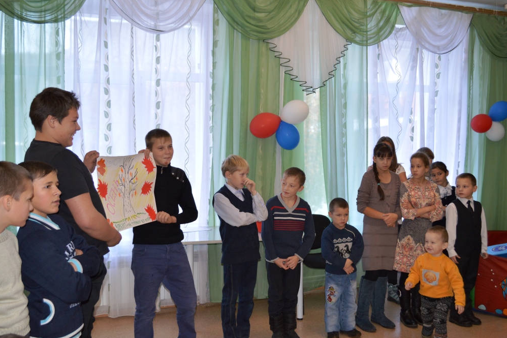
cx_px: 250
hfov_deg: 48.5
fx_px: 563
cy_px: 167
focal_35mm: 40
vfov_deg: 33.4
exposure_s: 1/60
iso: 640
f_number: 4.2
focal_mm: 26
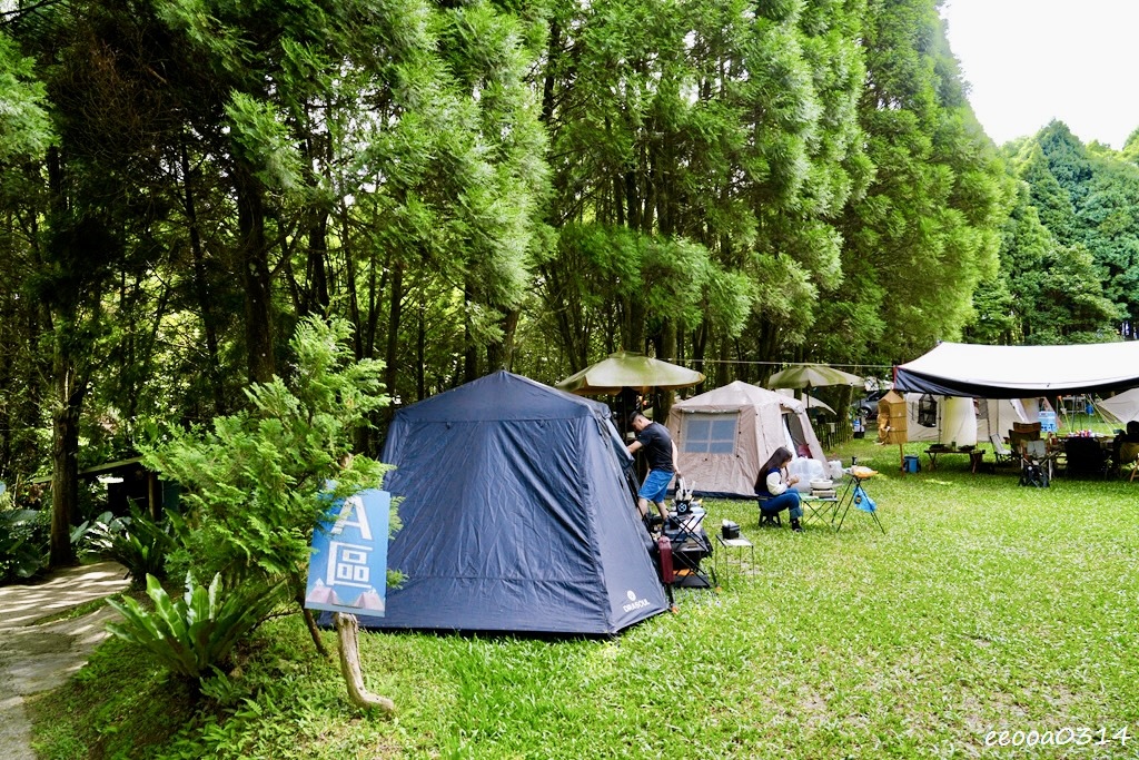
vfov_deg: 53.1
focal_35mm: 24
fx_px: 759
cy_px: 380
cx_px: 570
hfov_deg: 73.7
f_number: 8
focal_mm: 24
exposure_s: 1/100
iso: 320
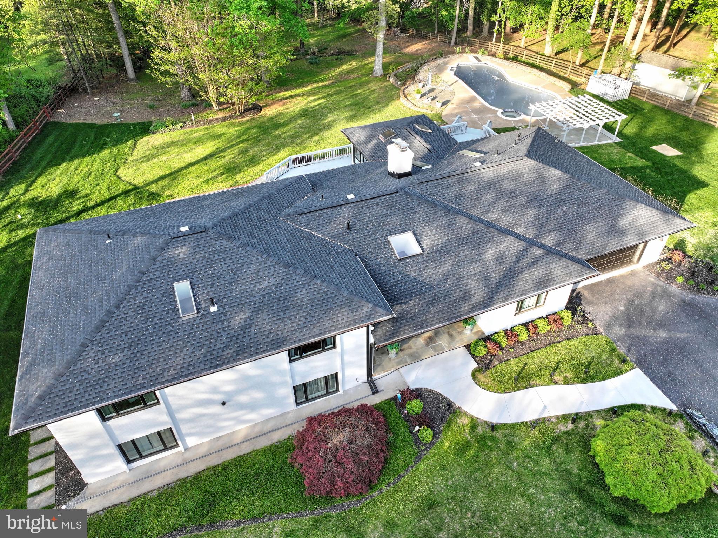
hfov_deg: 71.6
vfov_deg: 56.8
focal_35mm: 24
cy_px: 269
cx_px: 359
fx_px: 498
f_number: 2.8
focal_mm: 12.3
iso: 160
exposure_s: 1/400
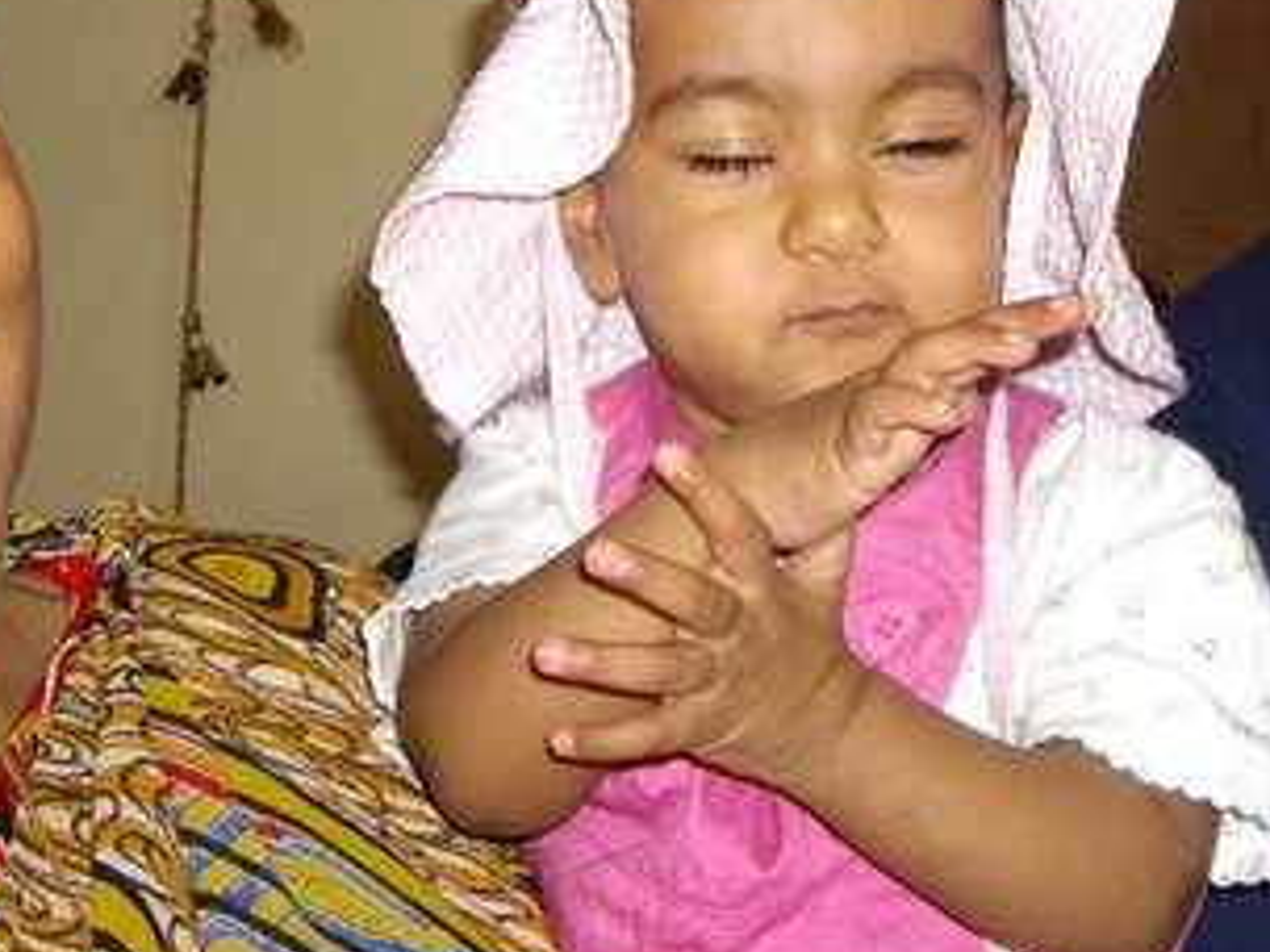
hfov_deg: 24.4
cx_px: 610
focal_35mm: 80
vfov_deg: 18.0
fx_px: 2935
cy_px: 4
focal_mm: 6.2
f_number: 2.7
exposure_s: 1/40
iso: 200
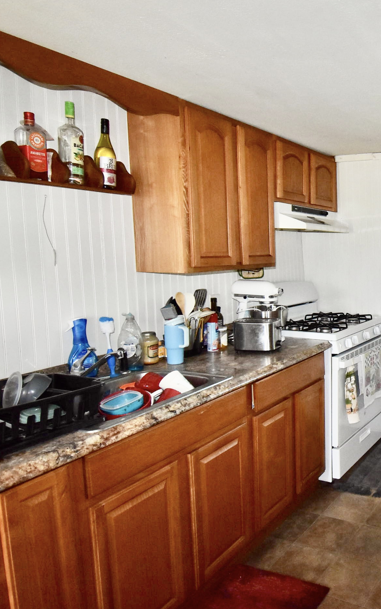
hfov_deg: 39.0
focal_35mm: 27
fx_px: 445
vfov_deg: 68.7
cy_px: 293
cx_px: 409
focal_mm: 11
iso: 1100
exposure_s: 1/125
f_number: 4.8
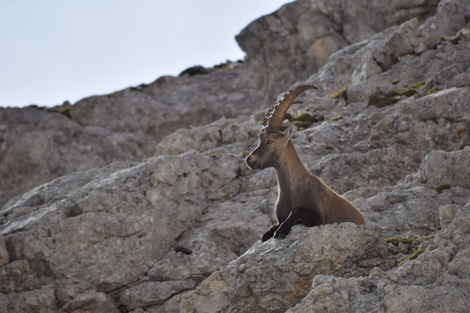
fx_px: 5875
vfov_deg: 3.1
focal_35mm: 450
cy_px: 156
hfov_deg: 4.6
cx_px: 235
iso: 100
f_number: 5.6
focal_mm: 300
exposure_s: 1/800
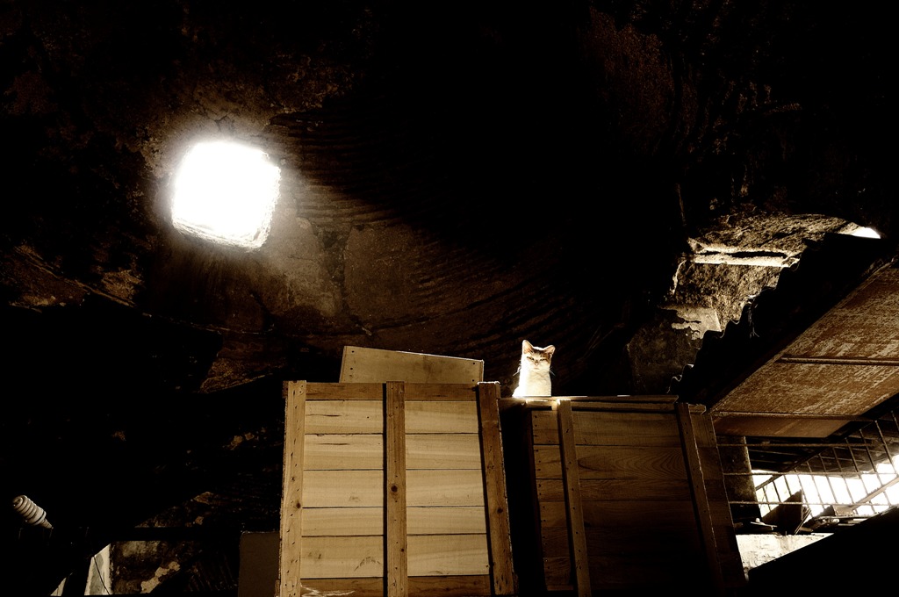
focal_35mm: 30
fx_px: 748
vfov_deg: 43.5
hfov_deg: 62.0
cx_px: 450
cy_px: 298
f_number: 5.6
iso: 320
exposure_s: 1/50
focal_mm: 20
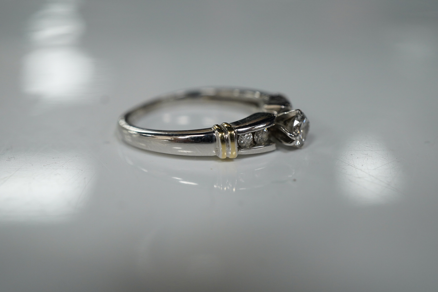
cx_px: 215
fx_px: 560
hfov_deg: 42.7
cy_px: 147
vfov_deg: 29.2
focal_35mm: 46
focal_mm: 30
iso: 1250
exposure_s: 1/160
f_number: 5.6
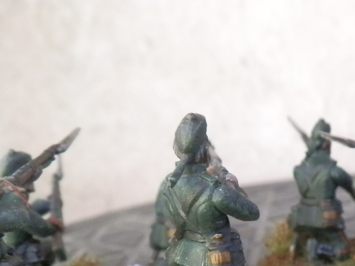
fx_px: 574
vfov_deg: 24.9
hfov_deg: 32.2
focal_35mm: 56
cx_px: 336
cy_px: 263
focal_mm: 5
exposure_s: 1/80
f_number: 3.1
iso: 400
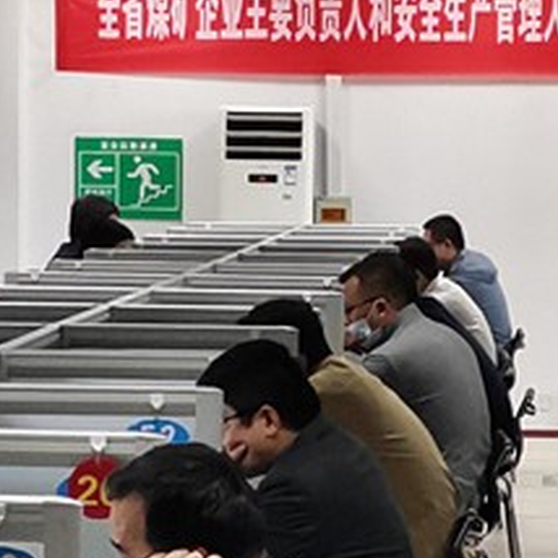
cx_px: 321
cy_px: 501
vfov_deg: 10.1
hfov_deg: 10.2
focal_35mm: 172
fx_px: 3137
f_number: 2.4
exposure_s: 1/33.3
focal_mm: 4.75
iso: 400
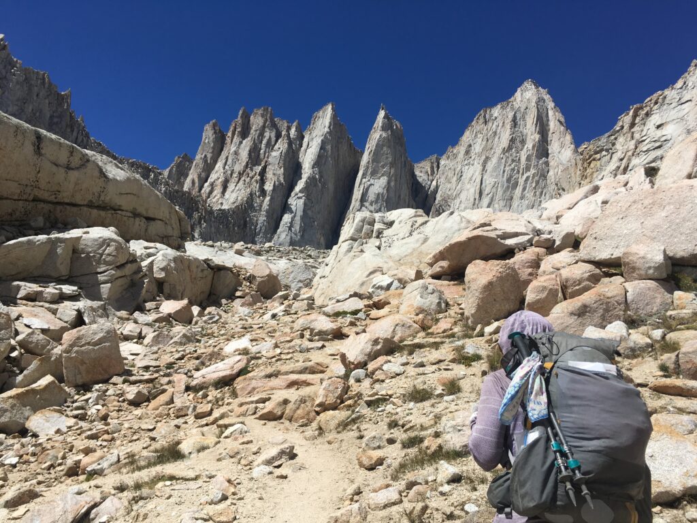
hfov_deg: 61.7
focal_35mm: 29
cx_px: 348
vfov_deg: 48.2
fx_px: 584
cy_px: 262
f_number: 2.2
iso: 25
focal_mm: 4.15
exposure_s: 1/2481
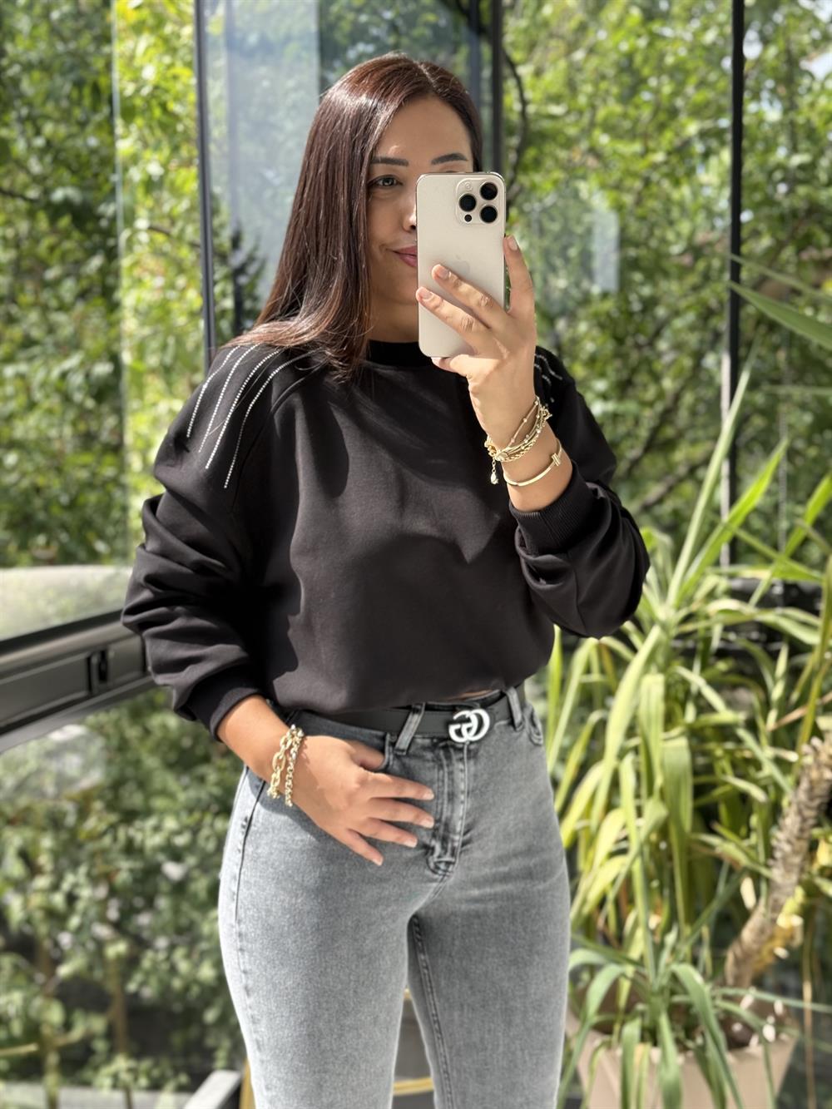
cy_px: 554
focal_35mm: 48
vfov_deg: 39.7
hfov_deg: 30.3
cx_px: 416
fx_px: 1538
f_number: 1.78
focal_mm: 6.76
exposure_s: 1/846
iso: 80
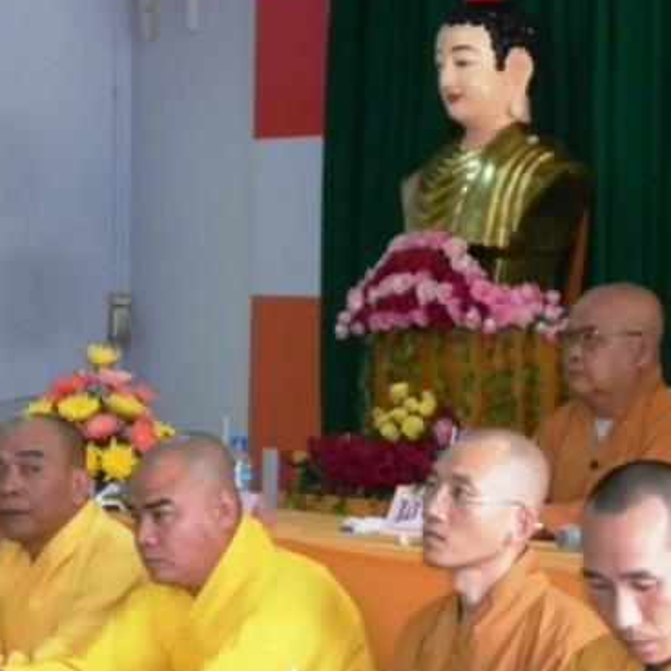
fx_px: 2697
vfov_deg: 14.2
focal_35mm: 123
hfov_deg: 14.1
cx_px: 540
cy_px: 305
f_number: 3.8
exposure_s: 1/50
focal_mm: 9
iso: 250
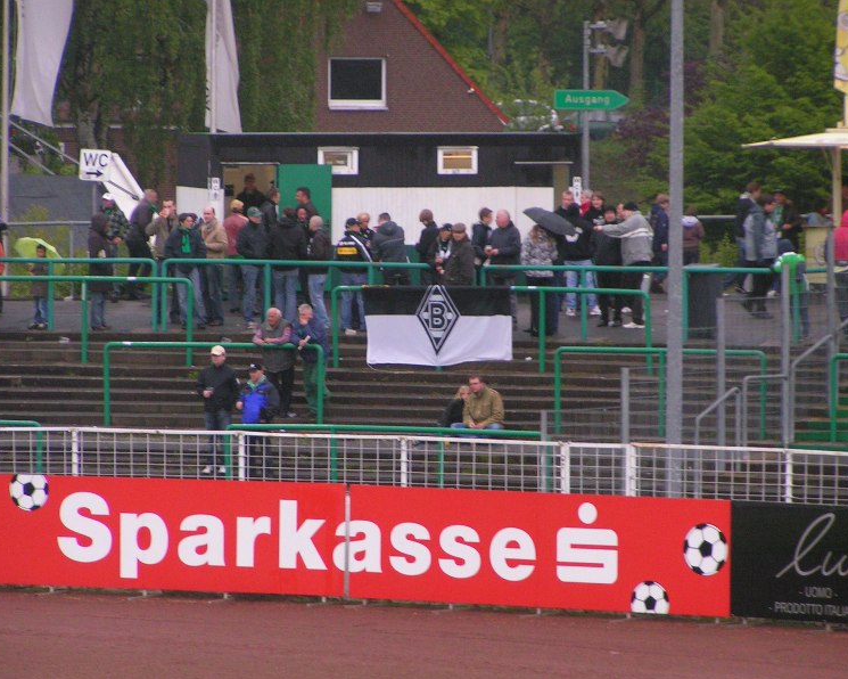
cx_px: 406
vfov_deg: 6.0
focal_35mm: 259
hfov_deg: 7.5
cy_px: 341
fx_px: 6500
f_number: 3.5
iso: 200
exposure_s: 1/100
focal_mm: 37.8
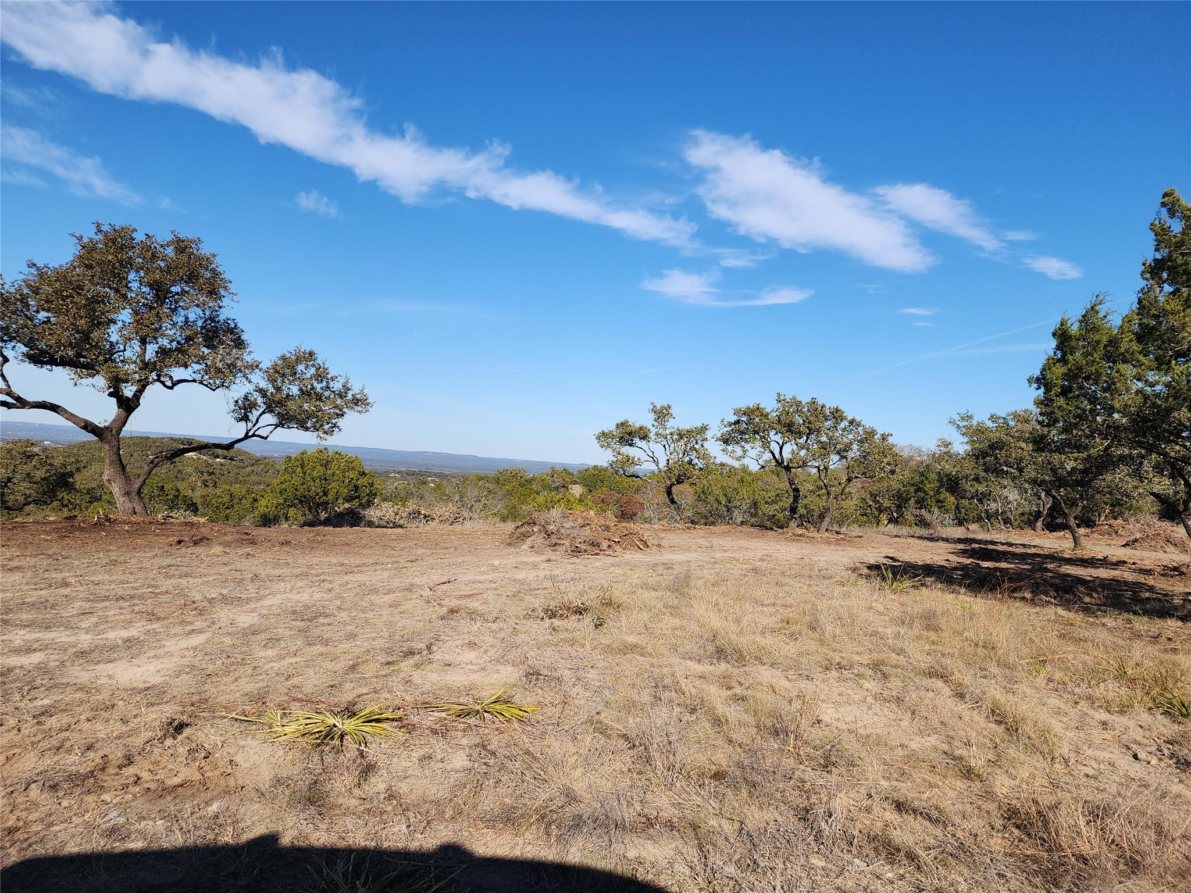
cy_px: 446
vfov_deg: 58.9
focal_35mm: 23
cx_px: 596
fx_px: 791
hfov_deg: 73.9
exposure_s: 1/1399
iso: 12
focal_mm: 6.4
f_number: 1.8
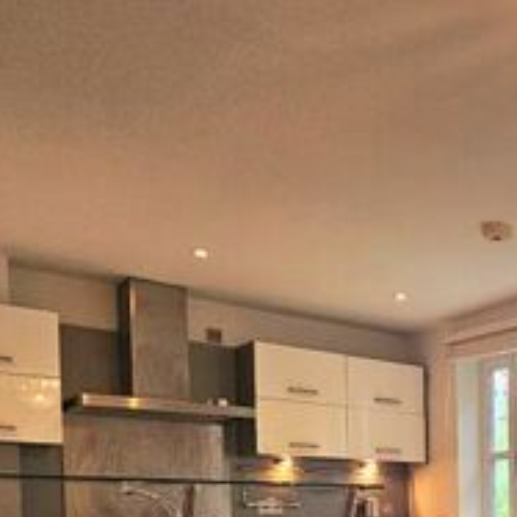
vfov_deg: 34.6
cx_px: 675
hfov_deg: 30.6
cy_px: 549
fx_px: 727
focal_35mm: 43
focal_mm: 2.2
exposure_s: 1/50
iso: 64
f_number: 2.2
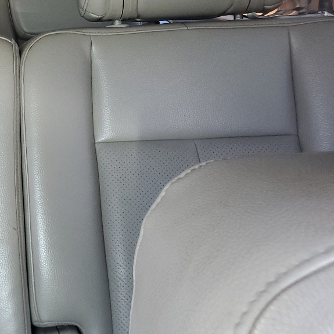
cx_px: -112
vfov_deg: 26.8
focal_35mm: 64
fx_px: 699
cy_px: 132
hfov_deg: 23.5
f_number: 1.5
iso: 74
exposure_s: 1/120
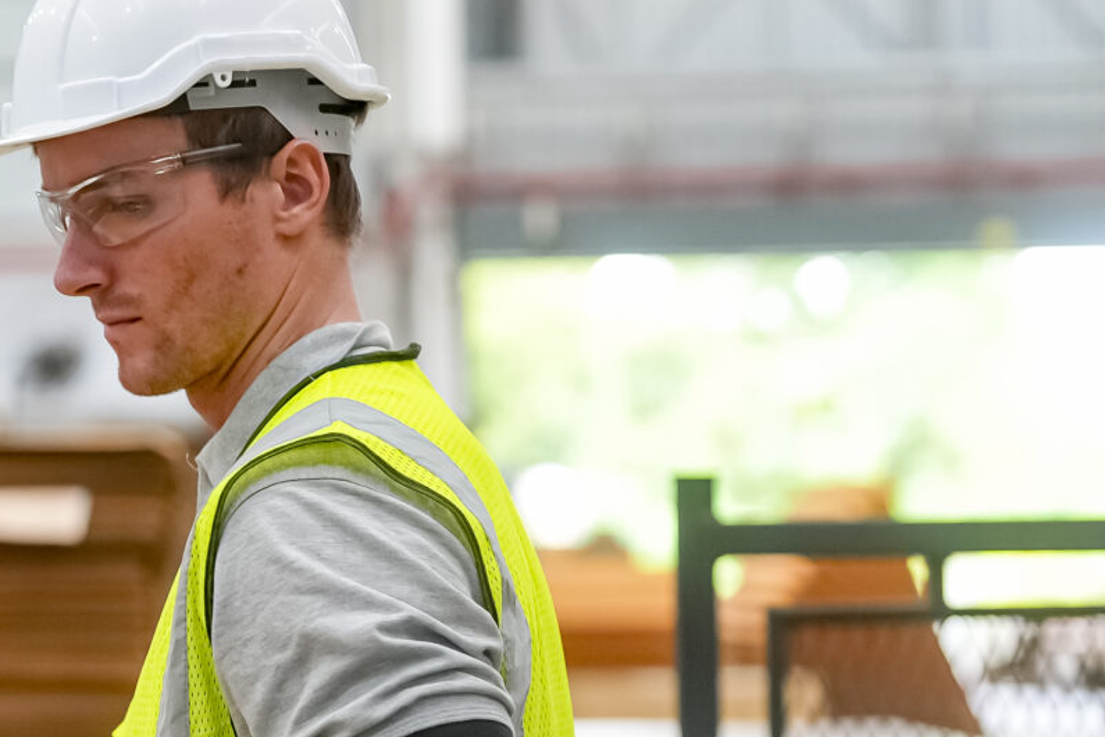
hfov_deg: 12.2
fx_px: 4941
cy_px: 622
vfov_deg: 8.5
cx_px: -514
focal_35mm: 161
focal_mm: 50
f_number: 2
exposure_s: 1/318
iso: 1000
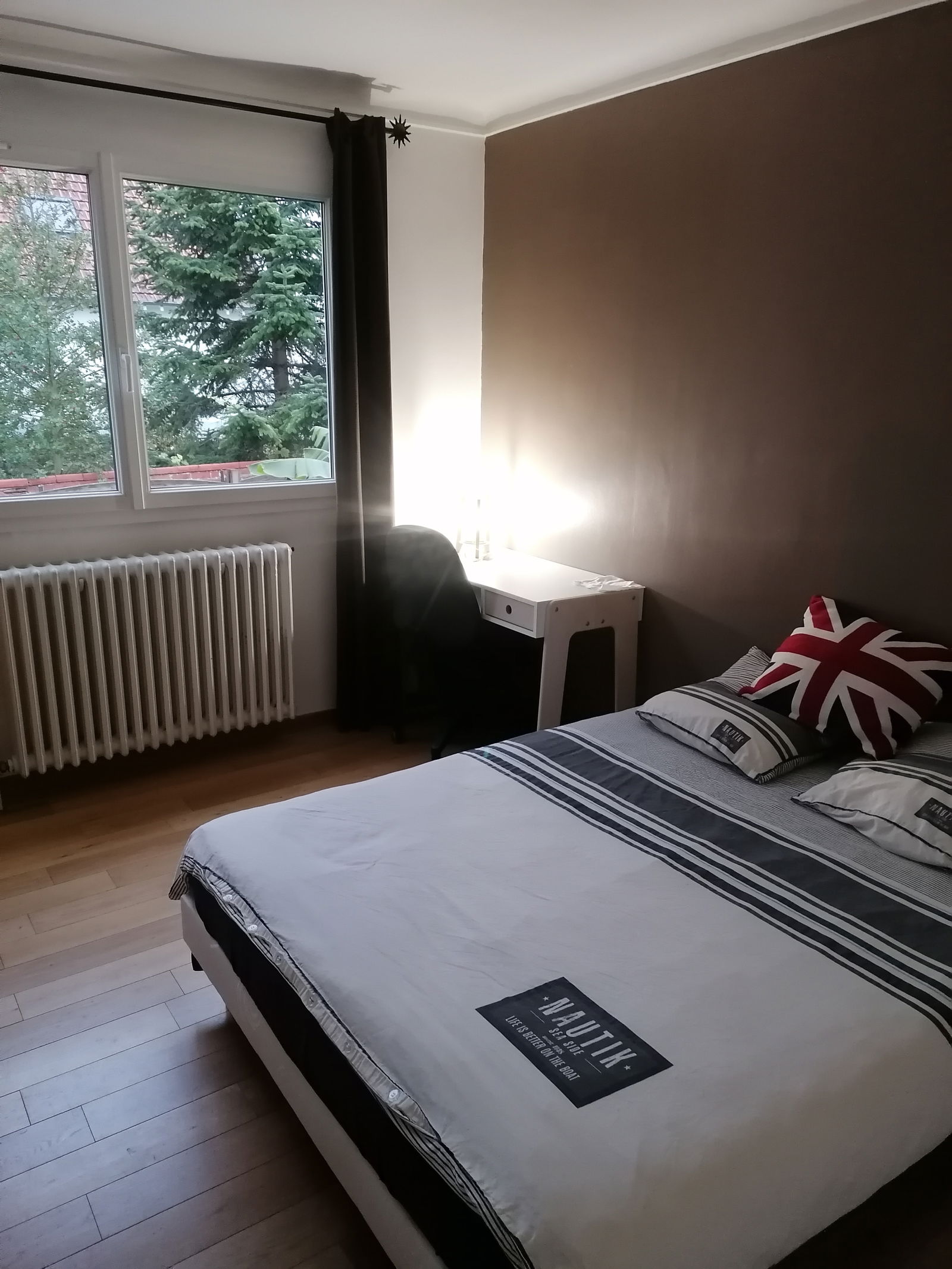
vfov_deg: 65.3
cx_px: 476
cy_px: 634
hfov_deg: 51.4
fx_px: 990
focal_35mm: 27
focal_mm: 4.75
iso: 500
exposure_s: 1/25
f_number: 1.8
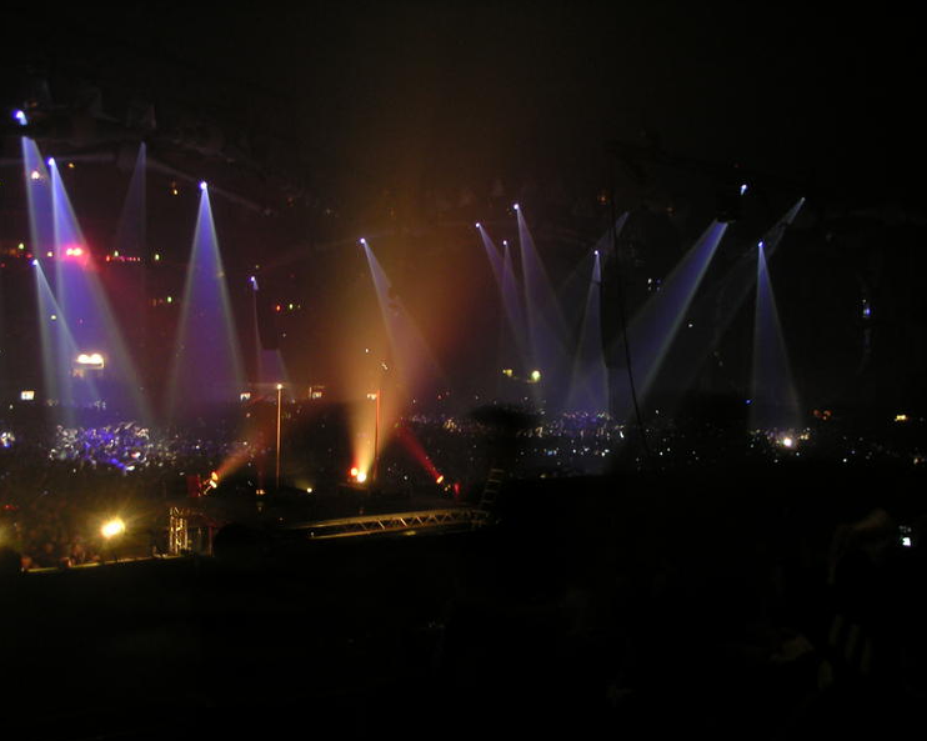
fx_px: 1097
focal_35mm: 40
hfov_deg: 45.8
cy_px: 372
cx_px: 436
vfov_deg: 37.3
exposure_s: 1
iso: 100
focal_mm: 6
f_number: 2.8
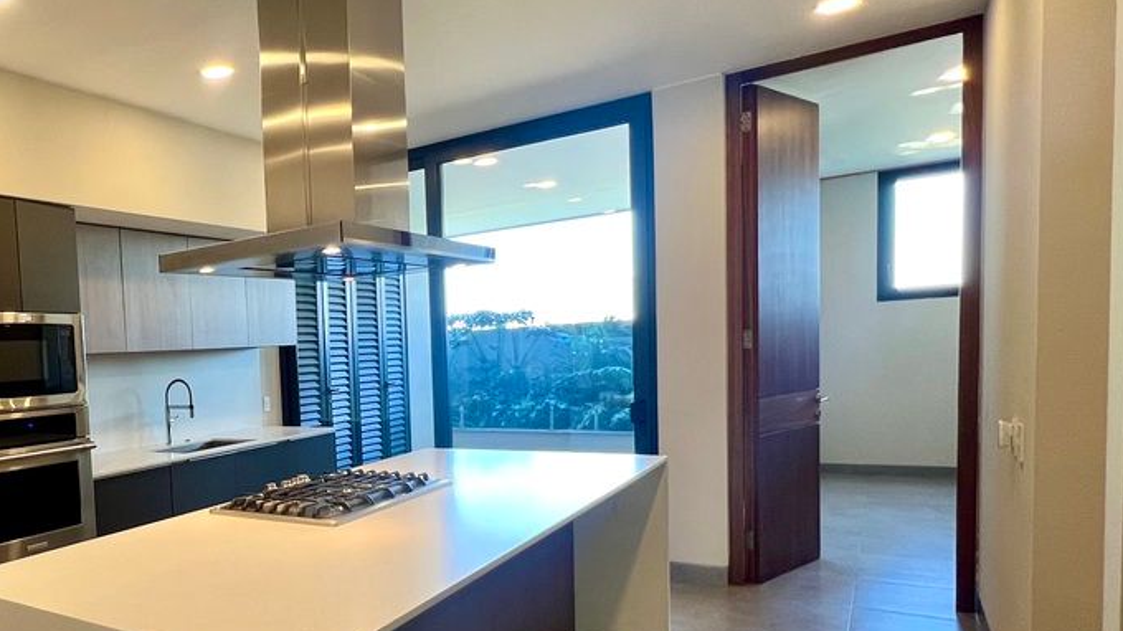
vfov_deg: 45.3
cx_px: 168
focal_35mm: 25
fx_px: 744
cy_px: 420
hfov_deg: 64.8
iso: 200
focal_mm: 1.57
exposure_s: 1/120
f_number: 1.8
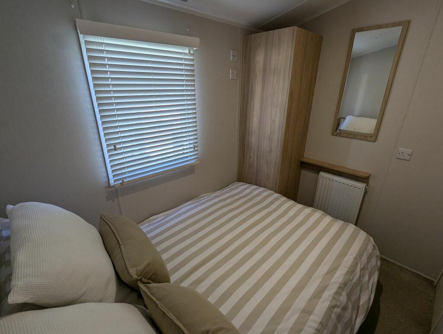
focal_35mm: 16
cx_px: 222
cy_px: 167
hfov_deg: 94.4
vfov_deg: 78.2
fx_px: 205
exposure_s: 1/70.9
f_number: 2.2
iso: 59
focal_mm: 2.35
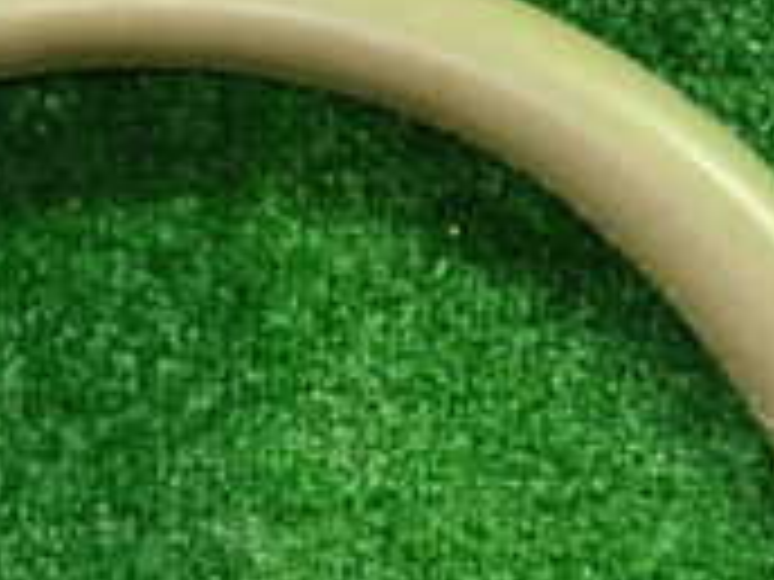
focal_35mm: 87
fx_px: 1945
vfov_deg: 15.9
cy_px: 814
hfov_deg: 22.2
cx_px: 135
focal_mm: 4.5
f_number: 2
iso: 400
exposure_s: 1/30
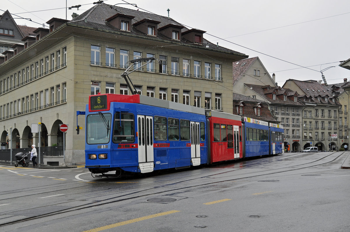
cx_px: 175
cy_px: 116
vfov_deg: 29.8
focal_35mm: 45
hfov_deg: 43.7
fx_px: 437
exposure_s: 1/800
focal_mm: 30
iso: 320
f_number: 5.6
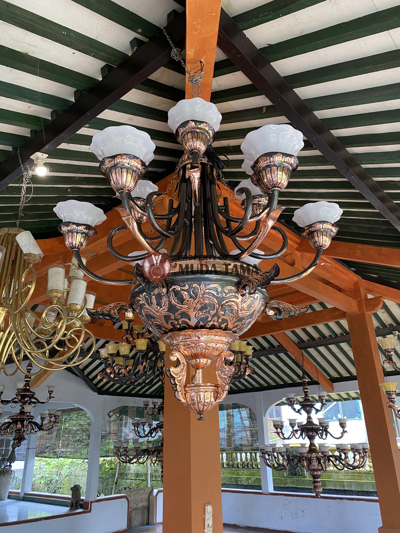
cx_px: 200
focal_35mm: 26
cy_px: 266
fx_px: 401
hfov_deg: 53.1
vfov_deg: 67.3
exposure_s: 1/64
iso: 125
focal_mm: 4.25
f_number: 1.8
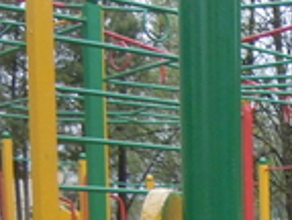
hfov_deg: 15.7
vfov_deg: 11.8
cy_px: 410
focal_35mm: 115
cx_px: 439
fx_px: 973
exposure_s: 1/400
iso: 400
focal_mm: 5.4
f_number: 3.5
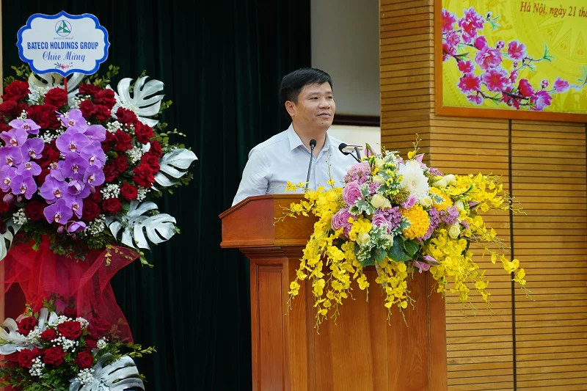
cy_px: 196
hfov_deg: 18.3
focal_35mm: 112
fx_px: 1826
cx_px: 294
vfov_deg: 12.2
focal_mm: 75
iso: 640
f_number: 3.2
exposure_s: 1/125
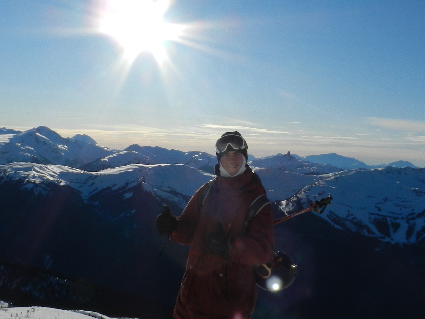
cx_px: 209
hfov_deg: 46.8
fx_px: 491
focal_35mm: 40
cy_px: 143
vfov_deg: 35.9
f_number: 8
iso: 160
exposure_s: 1/1000
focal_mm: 4
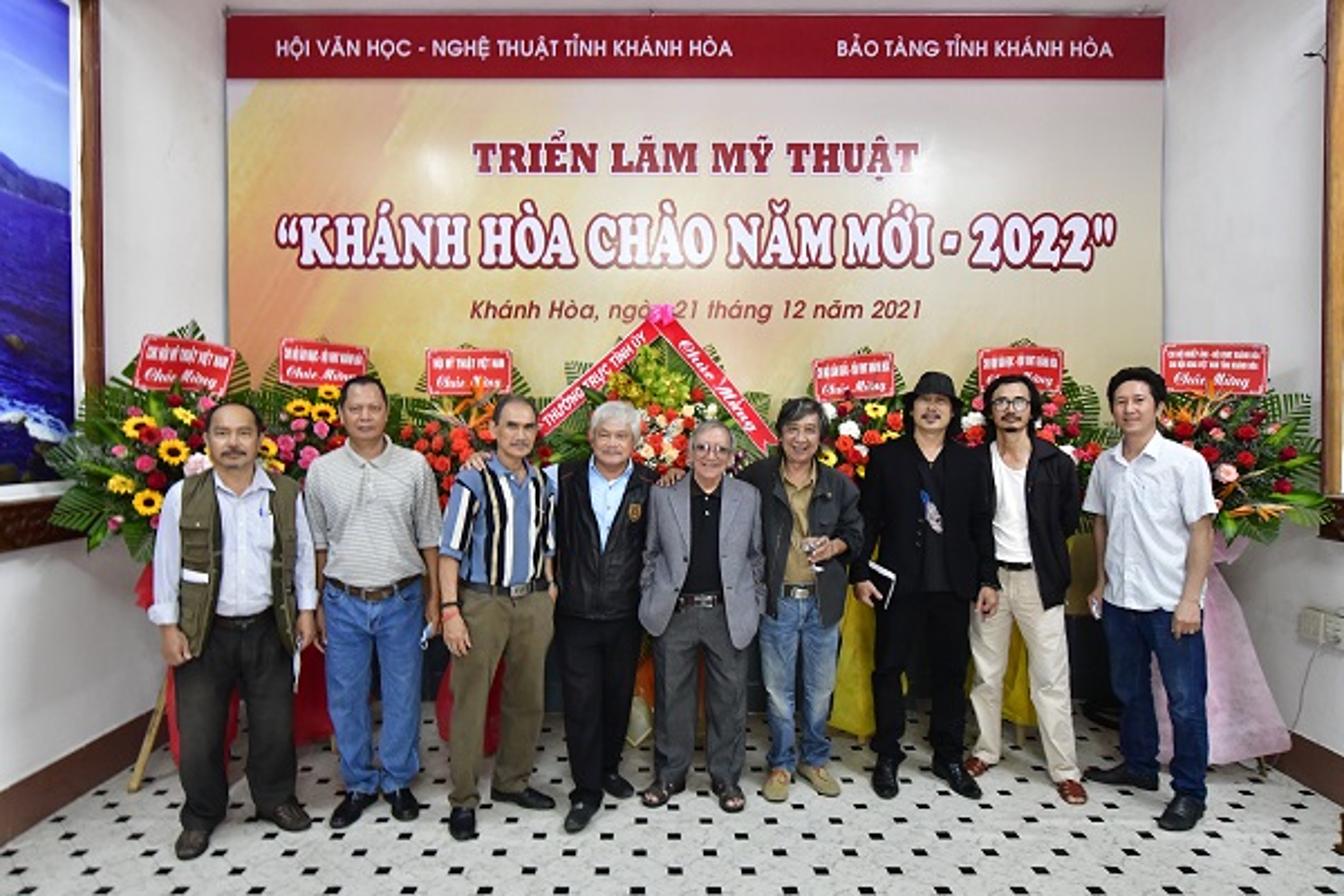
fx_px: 821
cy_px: 448
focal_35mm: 22
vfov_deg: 57.2
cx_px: 672
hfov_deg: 78.6
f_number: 9
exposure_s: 1/25
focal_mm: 15
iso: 4500
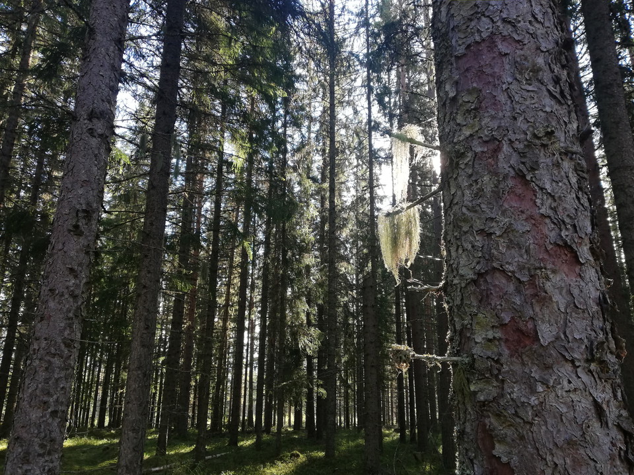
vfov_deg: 53.1
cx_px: 317
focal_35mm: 26
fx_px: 476
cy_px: 238
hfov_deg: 67.3
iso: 80
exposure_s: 1/100
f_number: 2.2
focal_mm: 3.81
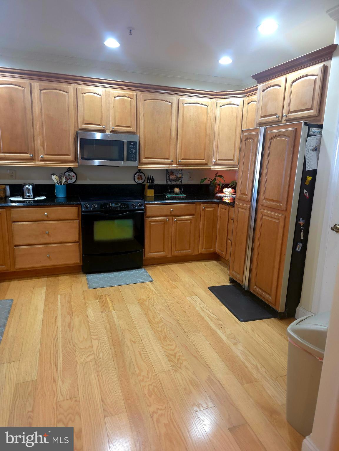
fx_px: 300
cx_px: 170
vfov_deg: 73.9
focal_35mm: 23
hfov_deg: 58.9
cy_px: 226
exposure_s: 1/24
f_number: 1.7
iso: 400
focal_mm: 6.3
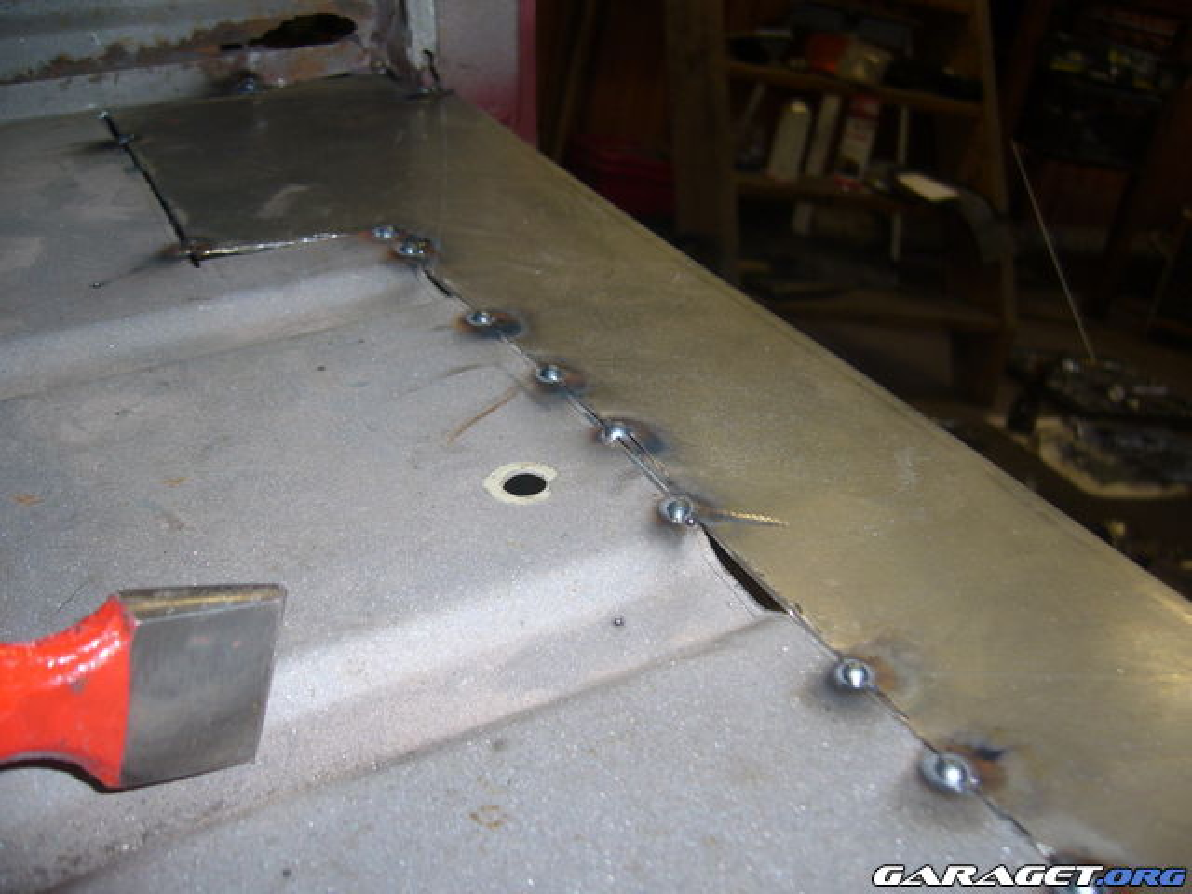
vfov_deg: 40.7
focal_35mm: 35
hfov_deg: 52.6
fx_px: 1205
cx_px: 596
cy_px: 447
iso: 80
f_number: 2.8
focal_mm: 5.8
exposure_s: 1/30
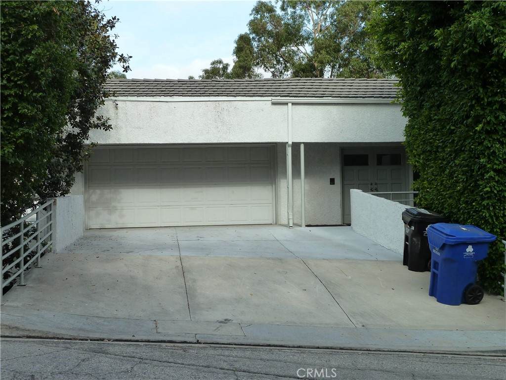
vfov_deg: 32.9
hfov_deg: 42.9
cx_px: 253
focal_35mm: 44
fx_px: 643
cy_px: 190
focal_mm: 7.3
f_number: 4
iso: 125
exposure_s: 1/250
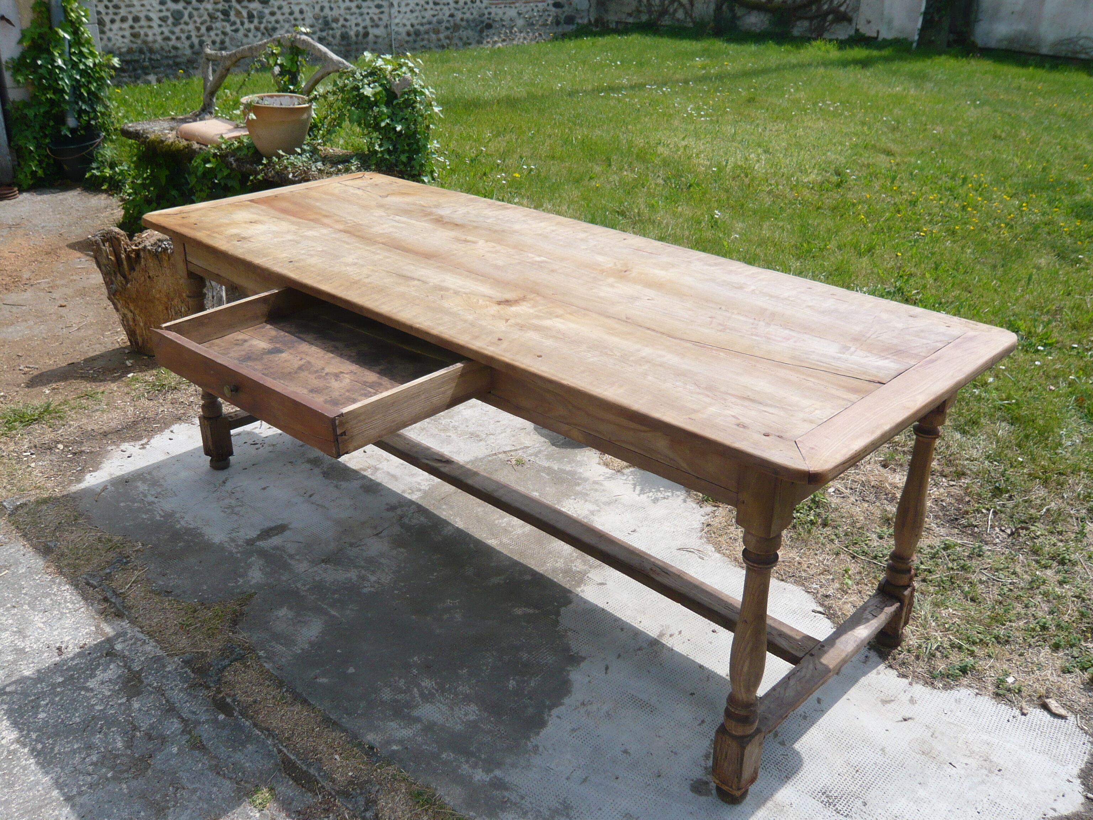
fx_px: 1010
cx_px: 546
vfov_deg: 44.2
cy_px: 410
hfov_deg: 56.8
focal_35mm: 32
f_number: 9
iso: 100
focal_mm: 5.2
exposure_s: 1/125
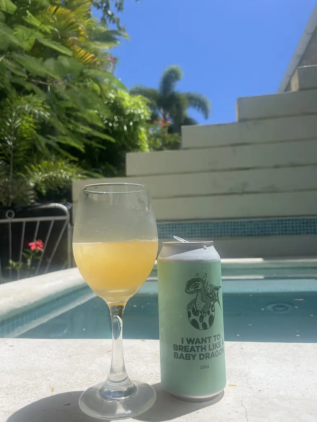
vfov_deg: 67.3
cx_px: 158
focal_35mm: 26
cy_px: 211
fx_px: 317
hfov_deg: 53.1
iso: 50
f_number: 1.6
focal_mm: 5.1
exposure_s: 1/4854
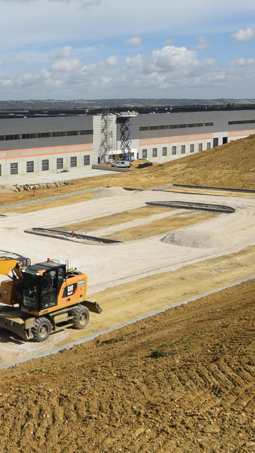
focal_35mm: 46
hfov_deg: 23.7
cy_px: 174
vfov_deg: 44.3
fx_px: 553
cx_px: -50
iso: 200
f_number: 10
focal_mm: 10
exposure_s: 1/500
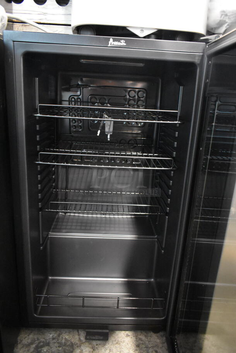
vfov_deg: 67.3
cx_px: 118
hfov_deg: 48.0
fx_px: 265
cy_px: 176
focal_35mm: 27
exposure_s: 1/30
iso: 7200
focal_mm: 18
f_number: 3.5
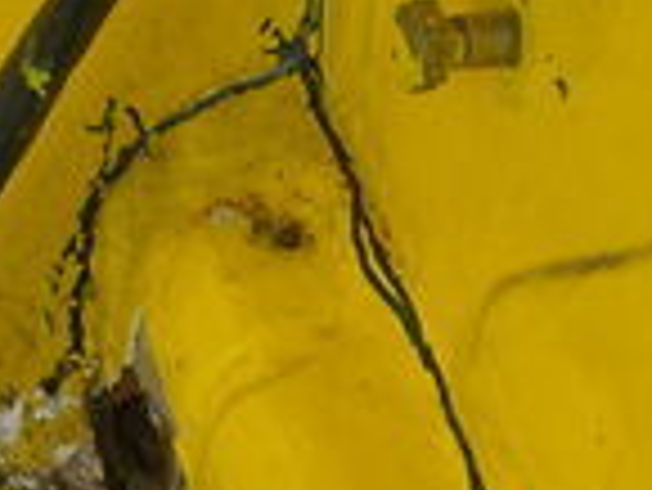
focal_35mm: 154
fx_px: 2903
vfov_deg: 9.4
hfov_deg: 12.8
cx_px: 319
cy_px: 737
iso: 248
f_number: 2.8
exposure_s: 1/201
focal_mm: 5.7
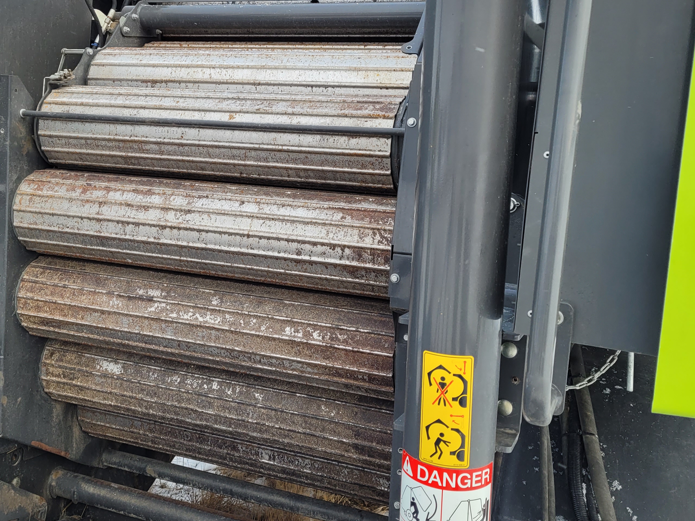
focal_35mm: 41
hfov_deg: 45.5
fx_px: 823
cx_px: 273
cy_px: 219
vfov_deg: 35.1
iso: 40
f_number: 1.8
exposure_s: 1/309
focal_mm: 5.4
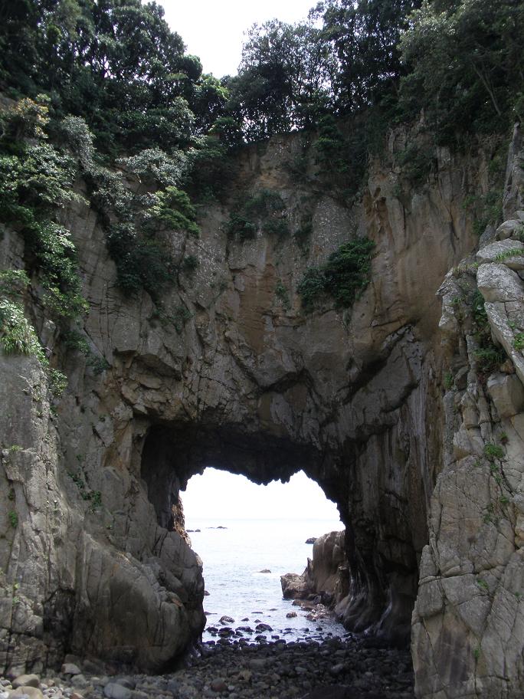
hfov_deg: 38.7
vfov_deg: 50.1
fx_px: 747
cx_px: 262
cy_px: 350
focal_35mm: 37
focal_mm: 6.6
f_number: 3.5
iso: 64
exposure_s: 1/320
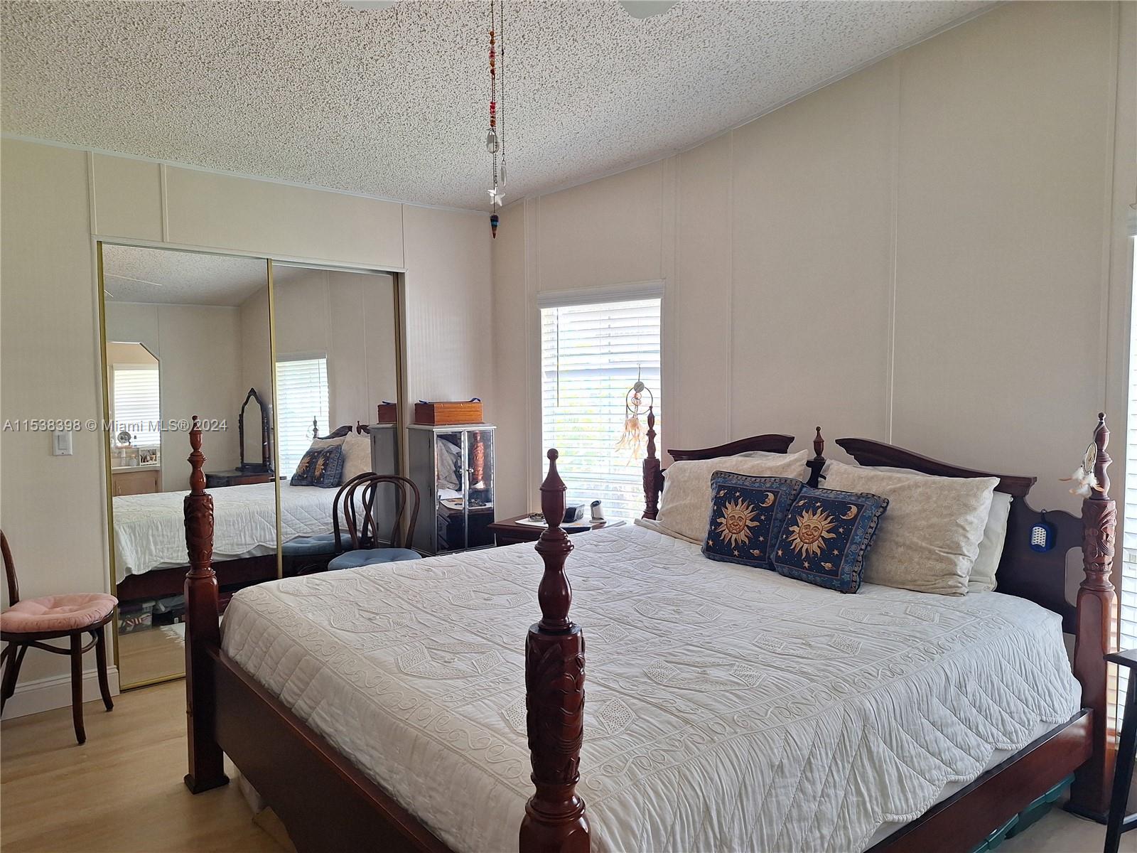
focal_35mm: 23
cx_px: 568
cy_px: 426
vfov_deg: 58.9
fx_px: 755
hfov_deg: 73.9
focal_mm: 5.54
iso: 64
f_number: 1.8
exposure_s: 1/60
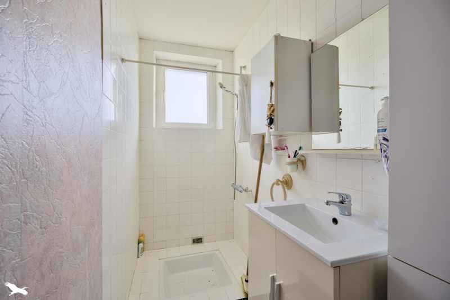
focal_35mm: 16
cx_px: 225
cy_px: 150
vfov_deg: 73.7
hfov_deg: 96.7
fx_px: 200
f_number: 8
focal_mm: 16
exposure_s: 1/100
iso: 800
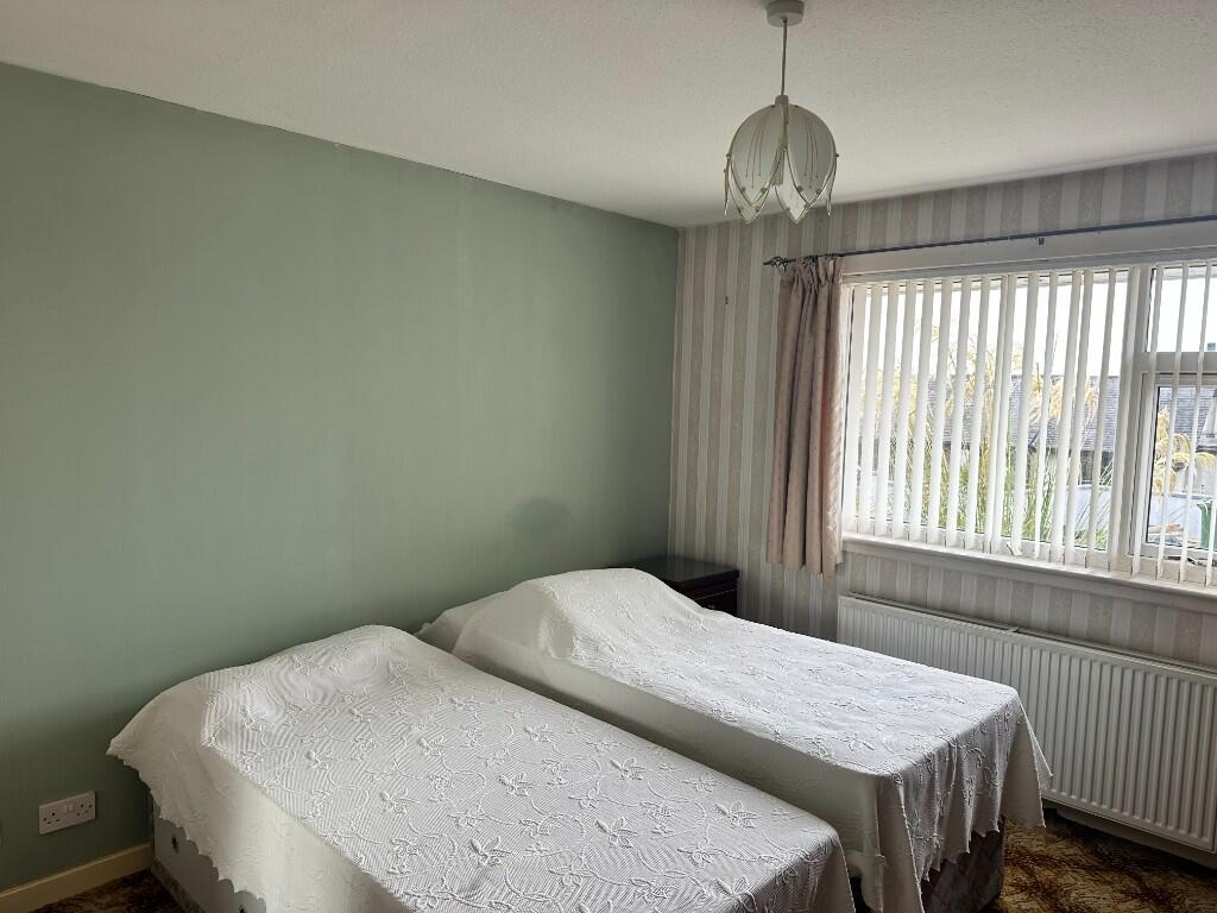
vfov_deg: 56.8
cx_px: 608
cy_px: 456
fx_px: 844
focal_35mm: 24
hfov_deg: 71.6
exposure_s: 1/157
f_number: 1.78
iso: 64
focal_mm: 6.86
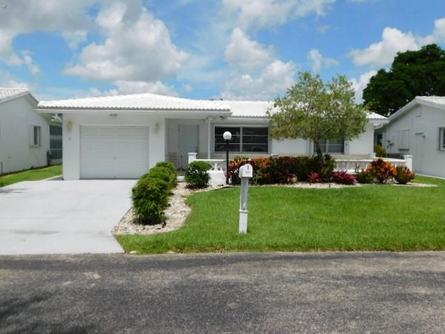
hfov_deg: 60.0
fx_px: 386
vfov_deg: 46.8
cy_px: 167
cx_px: 222
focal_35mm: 30
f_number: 6.4
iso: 125
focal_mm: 5.3
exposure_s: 1/640
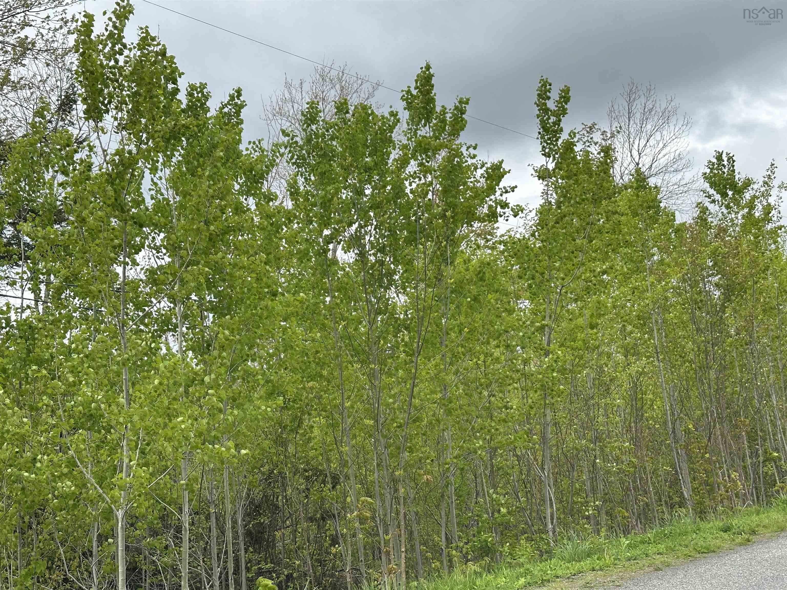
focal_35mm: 48
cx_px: 394
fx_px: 1091
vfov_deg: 30.3
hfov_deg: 39.7
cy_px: 295
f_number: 1.78
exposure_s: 1/1590
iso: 64
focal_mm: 6.86
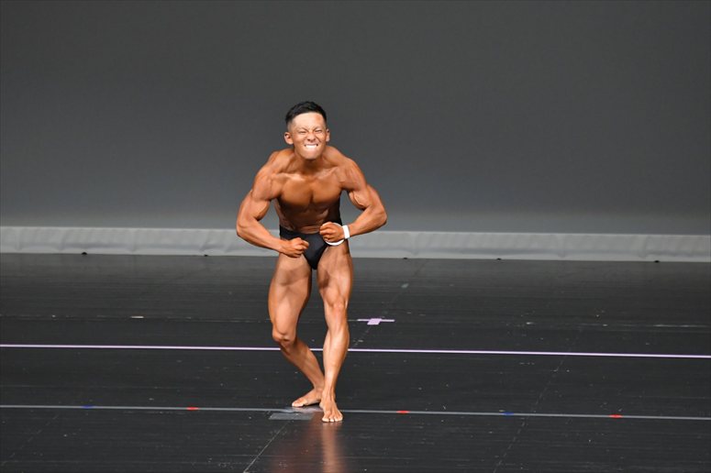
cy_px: 236
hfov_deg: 6.0
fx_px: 6811
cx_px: 356
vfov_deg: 4.0
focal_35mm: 345
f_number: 5.6
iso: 4000
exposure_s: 1/400
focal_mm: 230
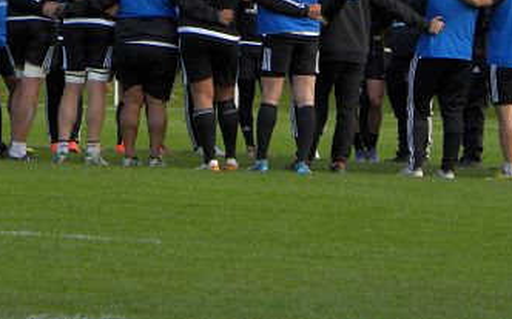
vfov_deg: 2.3
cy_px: -26
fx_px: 7781
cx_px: 230
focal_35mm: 558
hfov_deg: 3.8
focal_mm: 51.8
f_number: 4.5
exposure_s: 1/88.6
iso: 64
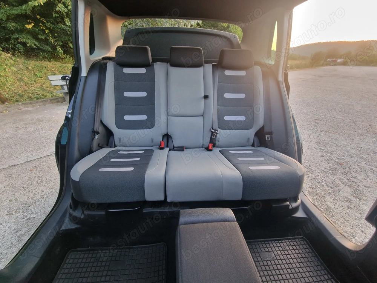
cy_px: 142
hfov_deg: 106.2
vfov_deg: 89.9
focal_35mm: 13
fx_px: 142
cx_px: 188
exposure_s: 1/50
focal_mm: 2.2
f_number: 2.2
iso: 125
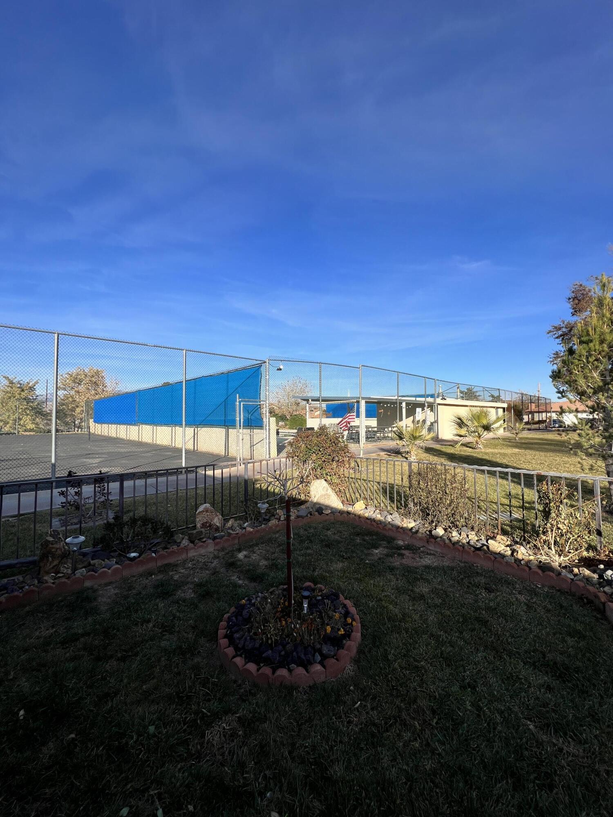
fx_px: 307
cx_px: 306
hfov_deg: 89.9
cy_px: 408
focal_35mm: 13
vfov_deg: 106.2
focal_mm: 1.57
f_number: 1.8
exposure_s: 1/1698
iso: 32
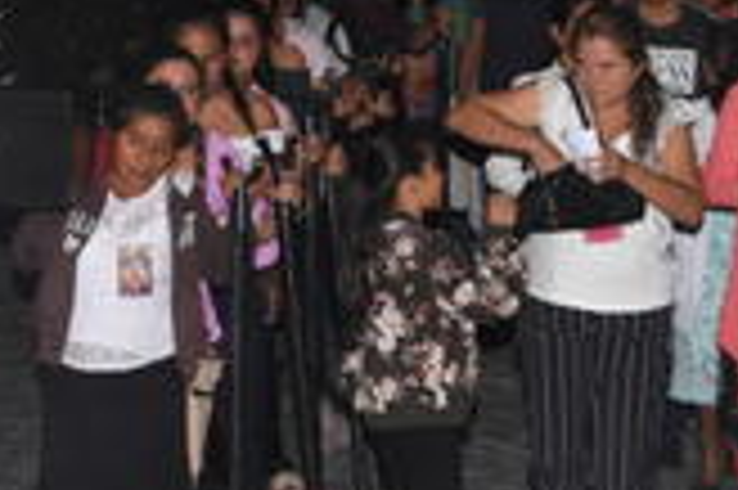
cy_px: -169
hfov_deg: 15.6
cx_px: -45
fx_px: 2621
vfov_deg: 10.4
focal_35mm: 128
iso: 1600
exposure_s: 1/125
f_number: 8
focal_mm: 28
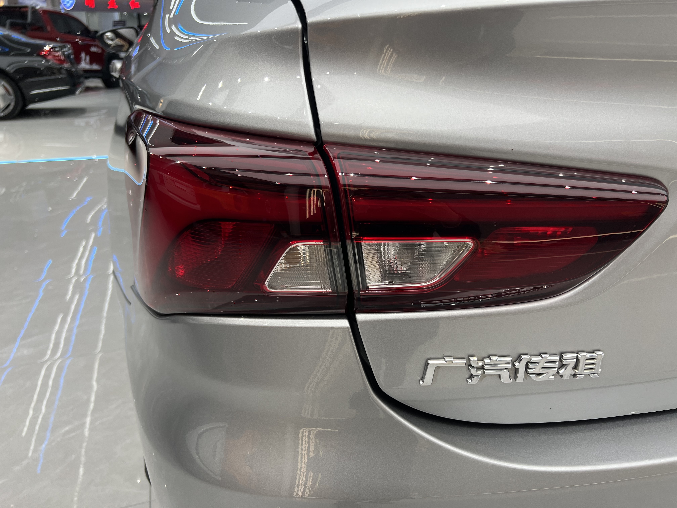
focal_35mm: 26
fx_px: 508
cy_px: 254
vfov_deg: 53.1
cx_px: 338
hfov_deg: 67.3
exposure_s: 1/124
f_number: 1.5
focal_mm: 5.7
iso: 32
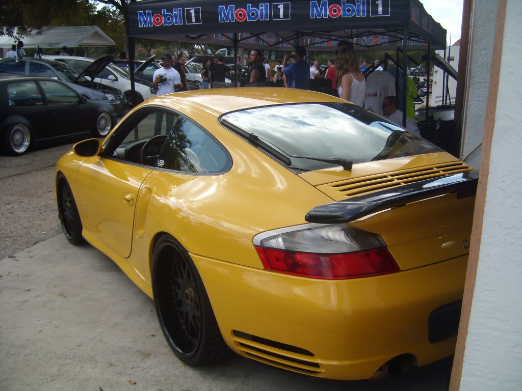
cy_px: 196
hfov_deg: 52.6
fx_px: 528
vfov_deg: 40.7
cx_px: 261
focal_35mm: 35
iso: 50
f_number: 7.1
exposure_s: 1/141
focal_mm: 5.8
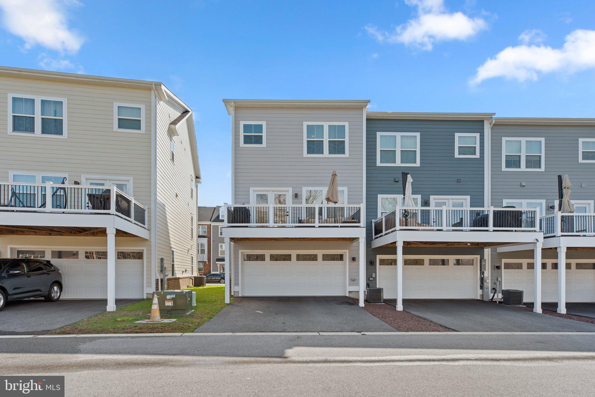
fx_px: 298
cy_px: 198
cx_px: 298
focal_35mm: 18
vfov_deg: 67.4
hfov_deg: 90.0
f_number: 8
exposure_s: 1/200
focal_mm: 18
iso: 160
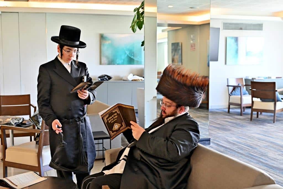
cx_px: 142
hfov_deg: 41.1
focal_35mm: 48
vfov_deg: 28.1
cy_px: 94
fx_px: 377
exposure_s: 1/125
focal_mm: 48
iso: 1000
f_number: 4
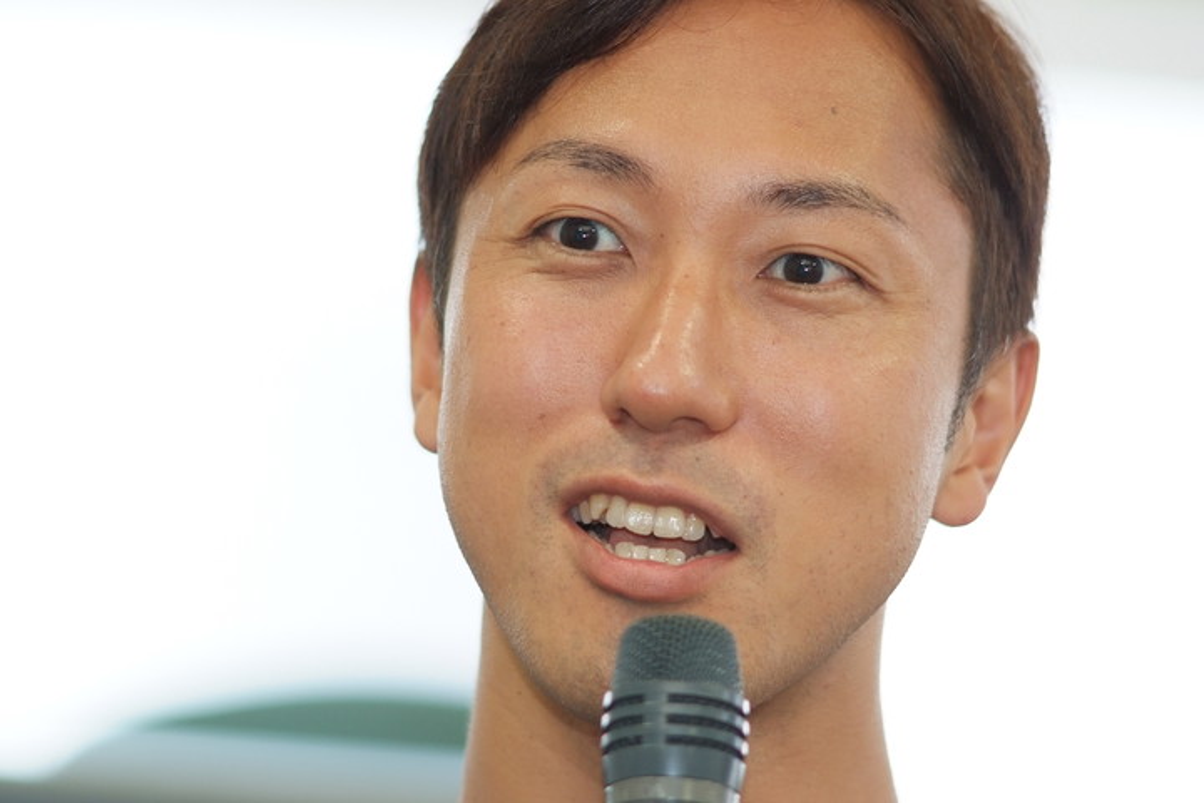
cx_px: 602
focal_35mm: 270
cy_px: 402
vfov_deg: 5.1
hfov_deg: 7.6
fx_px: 9029
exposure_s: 1/125
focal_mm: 180
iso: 800
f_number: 2.8
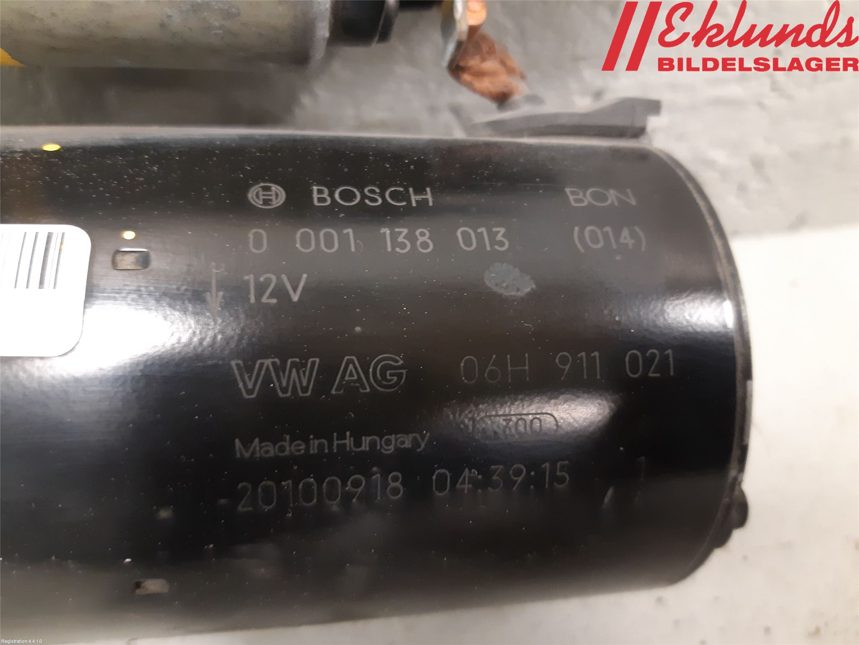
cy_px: 322
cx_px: 430
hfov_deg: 67.3
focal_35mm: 26
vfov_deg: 53.1
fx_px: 645
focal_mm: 3.93
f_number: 1.7
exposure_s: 1/25
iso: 320
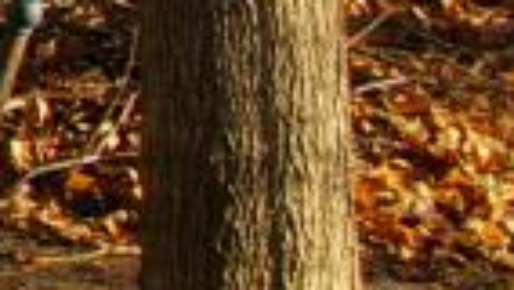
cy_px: -437
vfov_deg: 5.7
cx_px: -1104
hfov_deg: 8.5
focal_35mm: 204
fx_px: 2781
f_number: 7.1
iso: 200
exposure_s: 1/125
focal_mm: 18
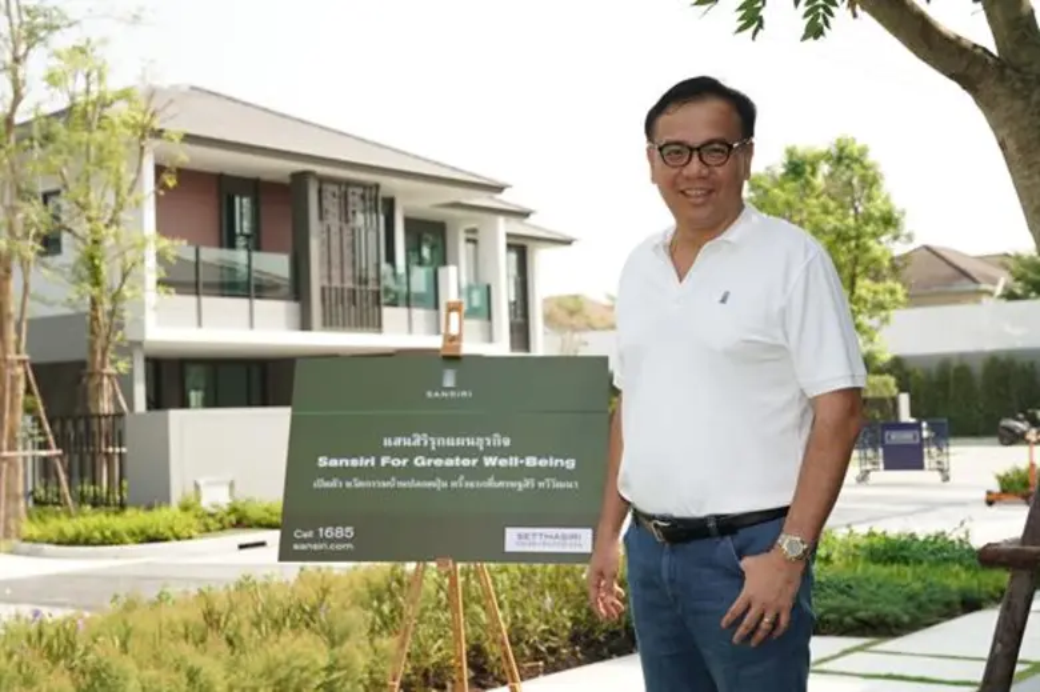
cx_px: 520
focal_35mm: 48
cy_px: 346
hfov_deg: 41.1
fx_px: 1386
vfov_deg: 28.0
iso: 125
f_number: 5.6
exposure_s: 1/200
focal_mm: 48
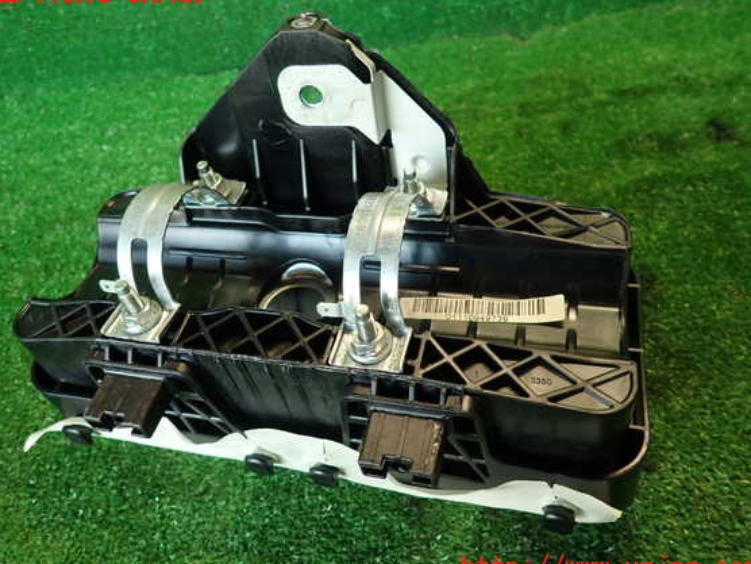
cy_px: 281
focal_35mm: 27
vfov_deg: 51.4
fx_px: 586
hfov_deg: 65.3
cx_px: 361
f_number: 2
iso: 200
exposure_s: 1/40
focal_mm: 4.5
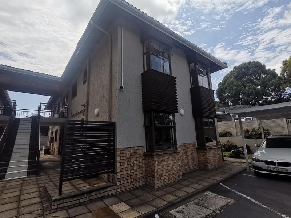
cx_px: 146
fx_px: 143
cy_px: 109
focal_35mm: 17
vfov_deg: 74.7
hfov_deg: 91.0
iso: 50
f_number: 2.4
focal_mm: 1.78
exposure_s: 1/2151
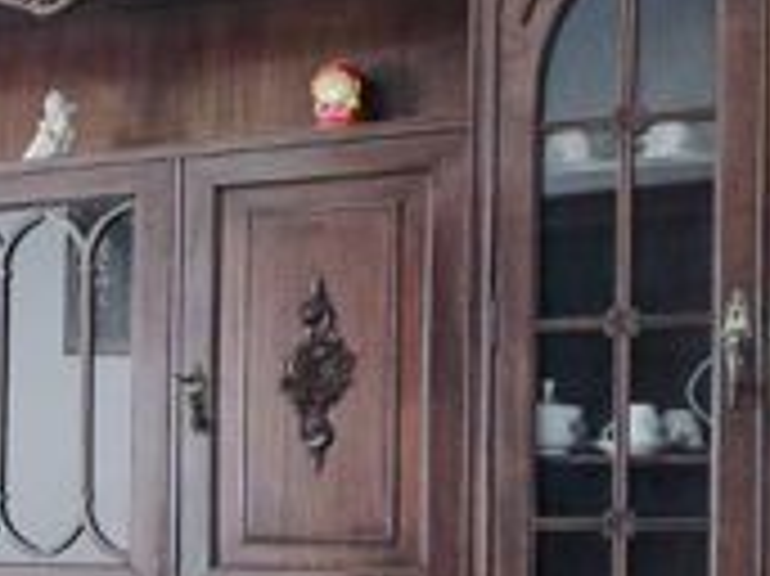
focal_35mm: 95
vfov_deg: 15.4
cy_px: 518
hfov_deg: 18.2
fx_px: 2112
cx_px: -408
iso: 640
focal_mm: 6.3
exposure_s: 1/100
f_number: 1.7
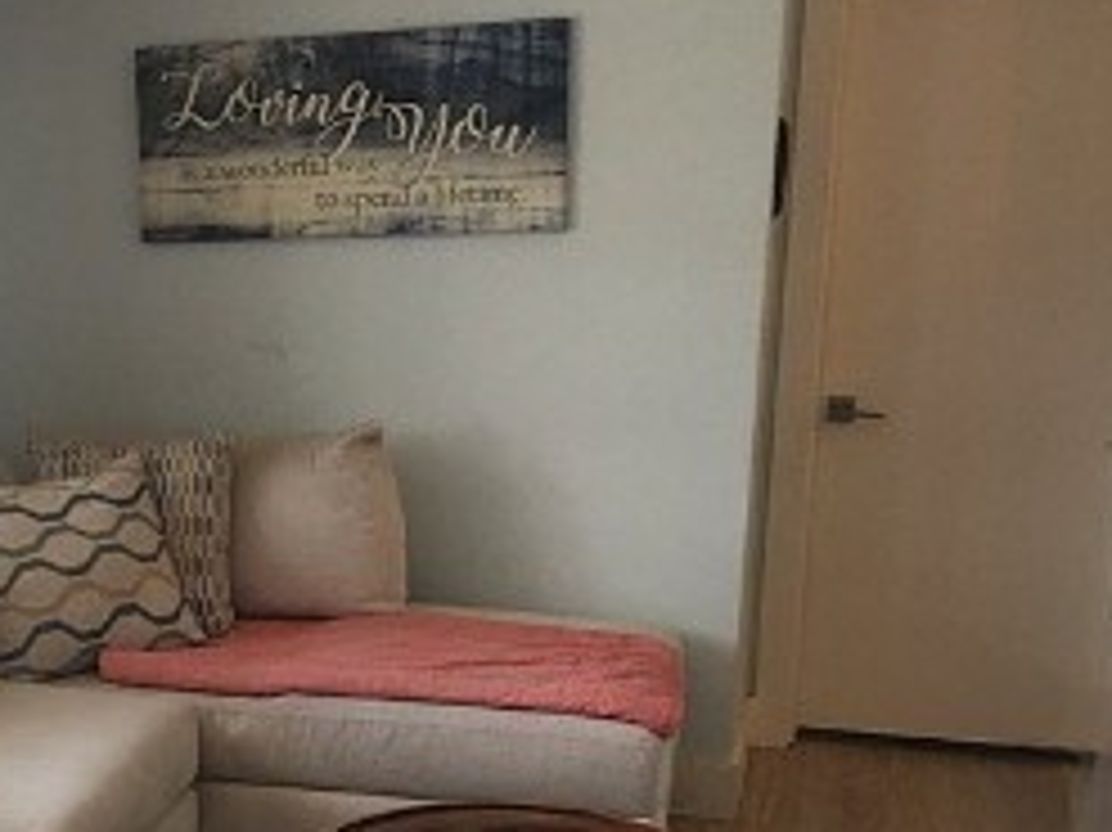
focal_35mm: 54
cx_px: 50
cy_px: 621
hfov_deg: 33.1
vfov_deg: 26.7
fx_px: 1734
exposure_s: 1/60.2
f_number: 2.2
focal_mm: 2.2
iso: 125
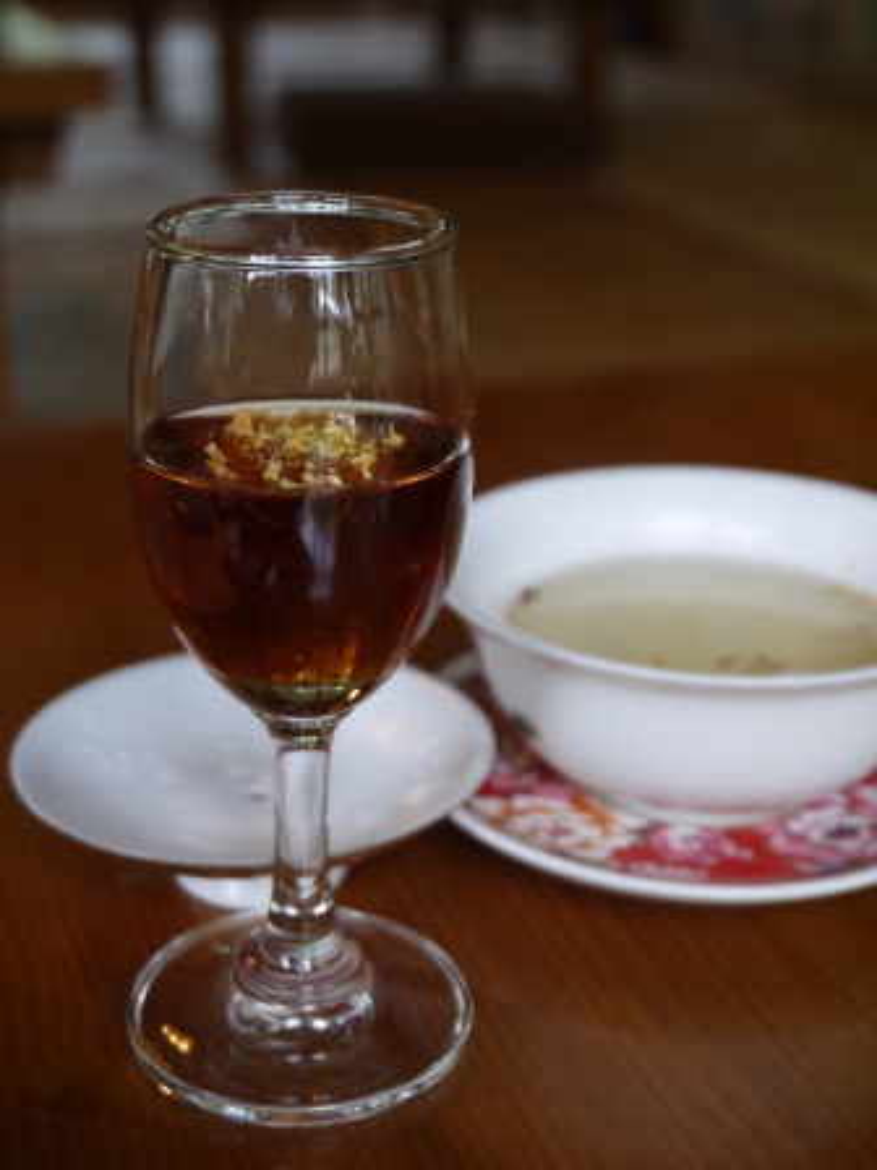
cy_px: 585
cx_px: 438
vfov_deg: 35.5
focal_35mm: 54
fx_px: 1824
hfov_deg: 27.0
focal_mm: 27
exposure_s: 1/60
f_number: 5.2
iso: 400
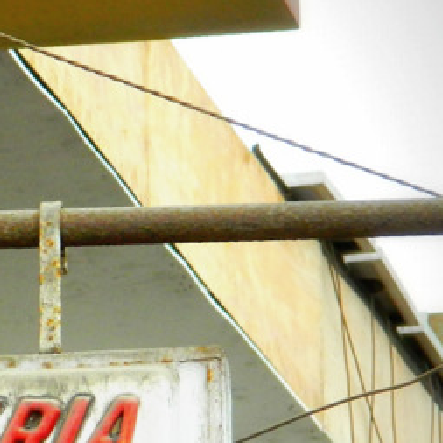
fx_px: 7833
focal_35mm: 541
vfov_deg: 3.2
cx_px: -366
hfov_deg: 3.2
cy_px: 392
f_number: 4.7
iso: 80
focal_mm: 23.2
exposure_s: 1/160
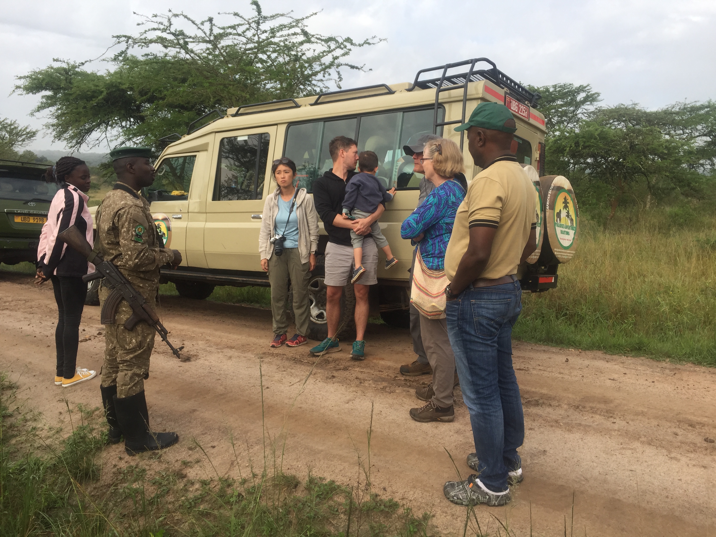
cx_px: 358
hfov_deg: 61.7
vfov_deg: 48.2
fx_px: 600
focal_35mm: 29
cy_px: 268
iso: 32
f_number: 2.2
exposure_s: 1/599
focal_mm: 4.15
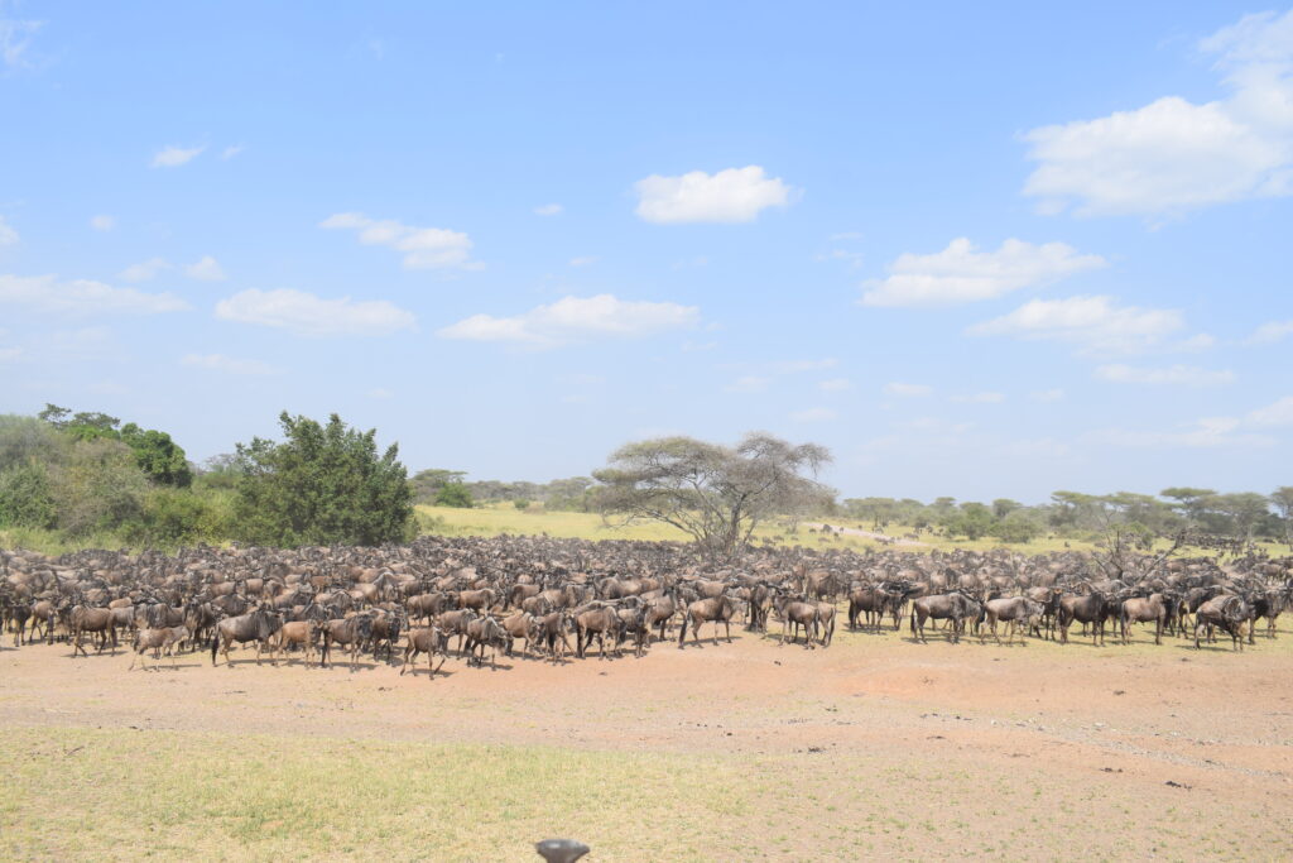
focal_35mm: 32
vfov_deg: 41.7
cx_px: 646
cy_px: 432
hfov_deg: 59.5
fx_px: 1131
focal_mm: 21
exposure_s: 1/400
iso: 200
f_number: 10
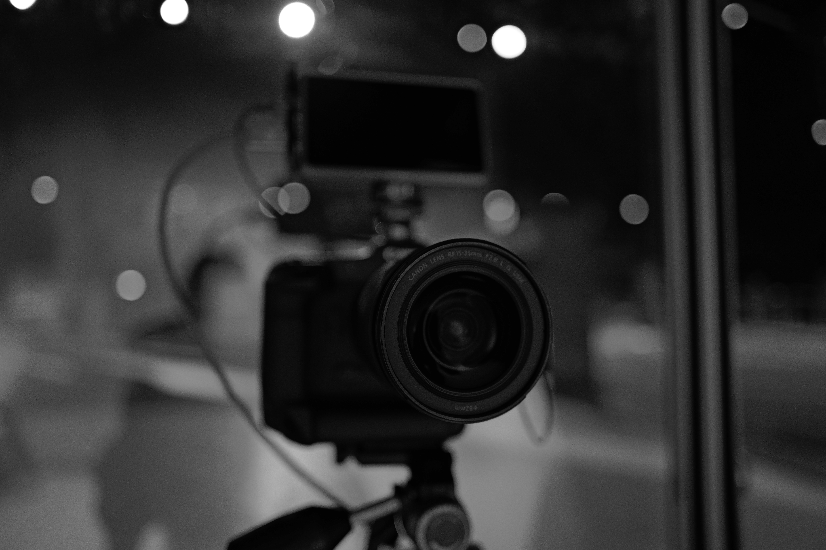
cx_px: 413
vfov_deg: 46.4
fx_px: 642
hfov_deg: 65.5
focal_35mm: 28
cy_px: 275
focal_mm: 28
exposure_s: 1/60
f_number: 1.7
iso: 400
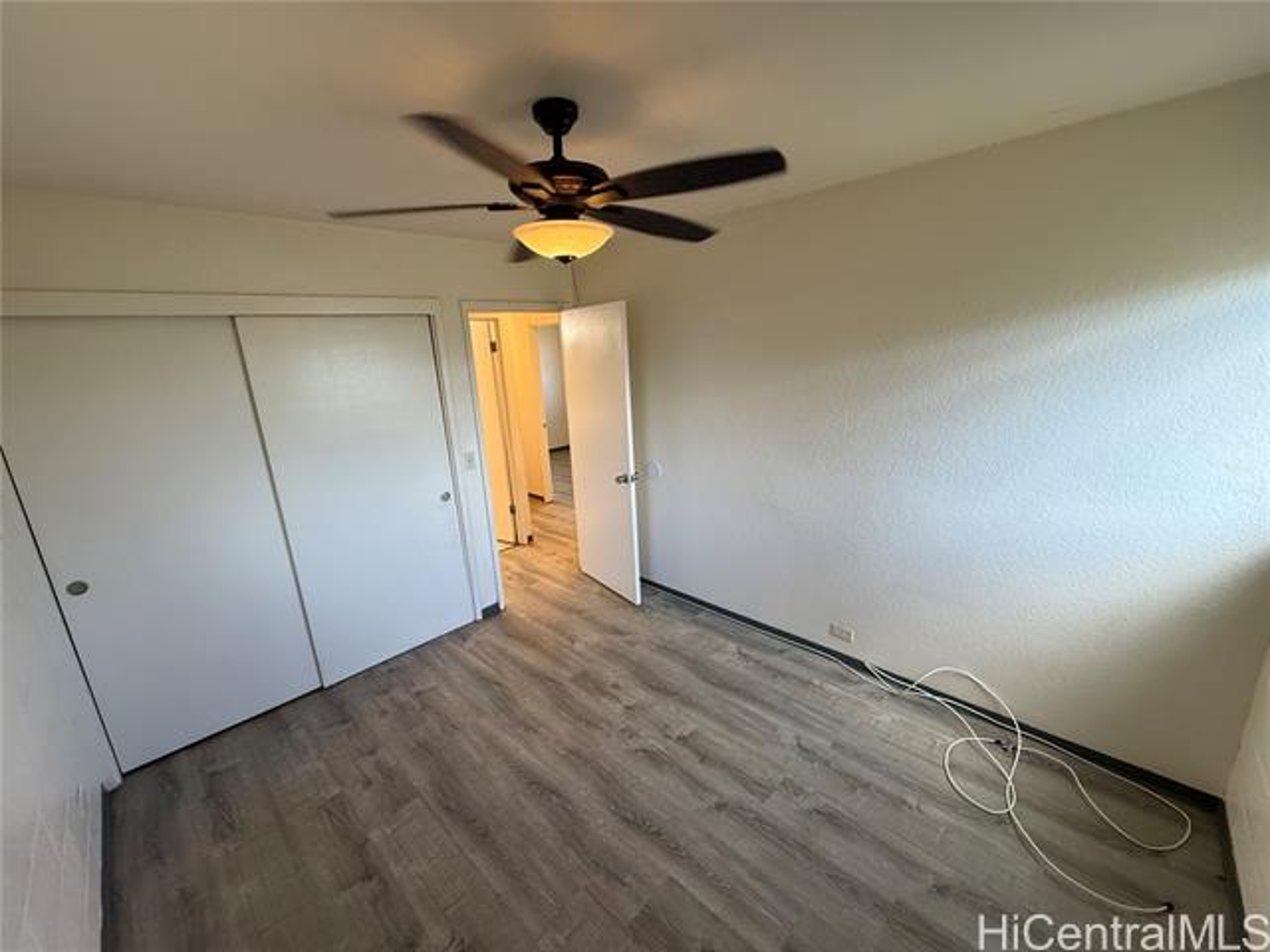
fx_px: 514
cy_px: 476
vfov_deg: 85.7
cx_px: 635
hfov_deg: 102.1
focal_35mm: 14
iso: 200
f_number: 2.2
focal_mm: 2.22
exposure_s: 1/120
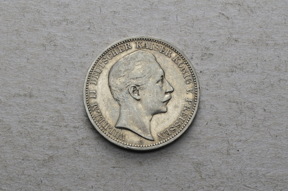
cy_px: 96
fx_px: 659
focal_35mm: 82
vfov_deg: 16.5
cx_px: 144
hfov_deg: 24.7
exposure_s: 1/250
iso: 400
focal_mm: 55
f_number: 14
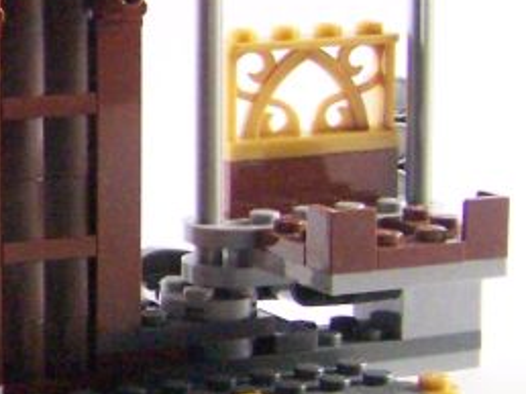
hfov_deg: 12.5
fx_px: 2292
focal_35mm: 151
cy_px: 169
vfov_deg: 9.8
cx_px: -236
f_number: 3.2
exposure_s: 1/60
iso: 400
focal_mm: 6.3
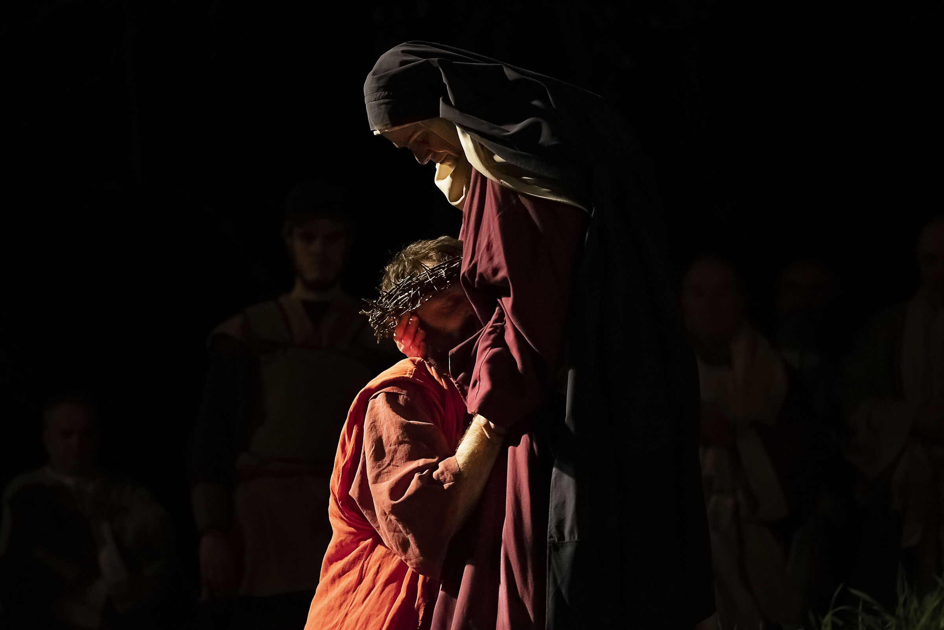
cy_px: 315
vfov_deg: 8.7
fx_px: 4117
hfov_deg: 13.1
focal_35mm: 157
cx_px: 472
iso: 6400
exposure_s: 1/200
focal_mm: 105
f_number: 2.8
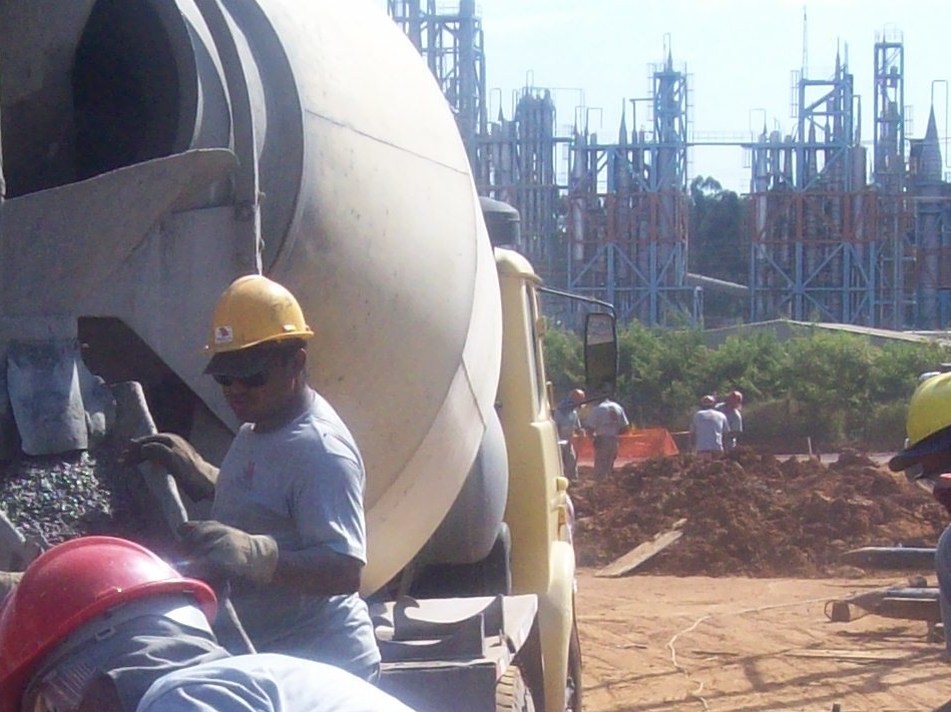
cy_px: 796
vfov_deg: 13.4
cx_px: 213
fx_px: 2966
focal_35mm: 108
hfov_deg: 18.1
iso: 80
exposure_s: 1/485
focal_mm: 6
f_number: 4.8
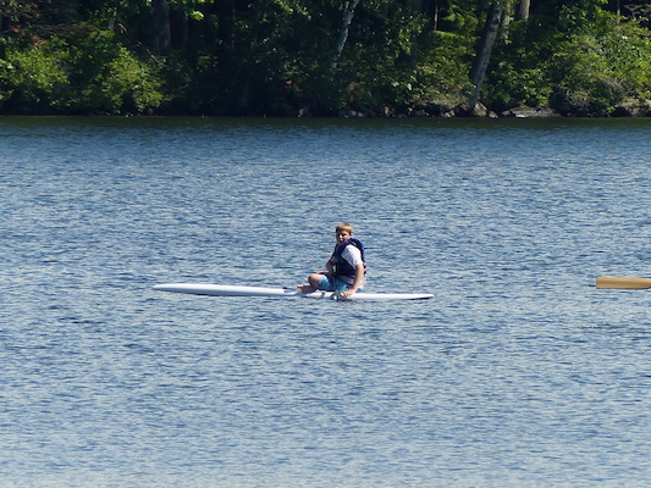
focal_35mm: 1200
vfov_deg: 1.2
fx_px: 22573
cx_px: 326
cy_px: 244
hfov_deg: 1.7
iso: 100
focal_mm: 108
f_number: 4
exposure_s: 1/320
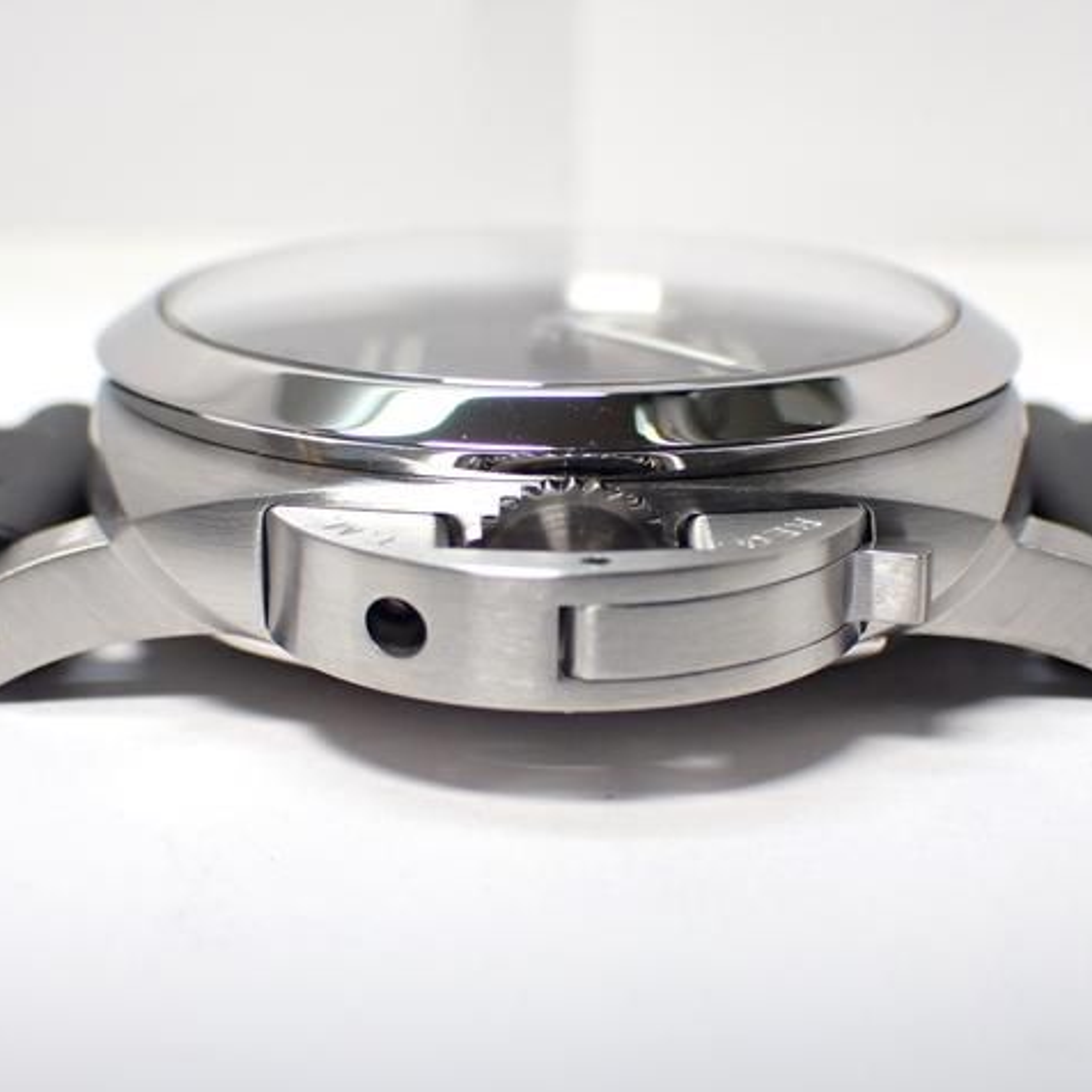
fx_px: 2463
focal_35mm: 69
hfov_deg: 25.0
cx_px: 564
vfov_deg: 25.0
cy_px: 548
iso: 250
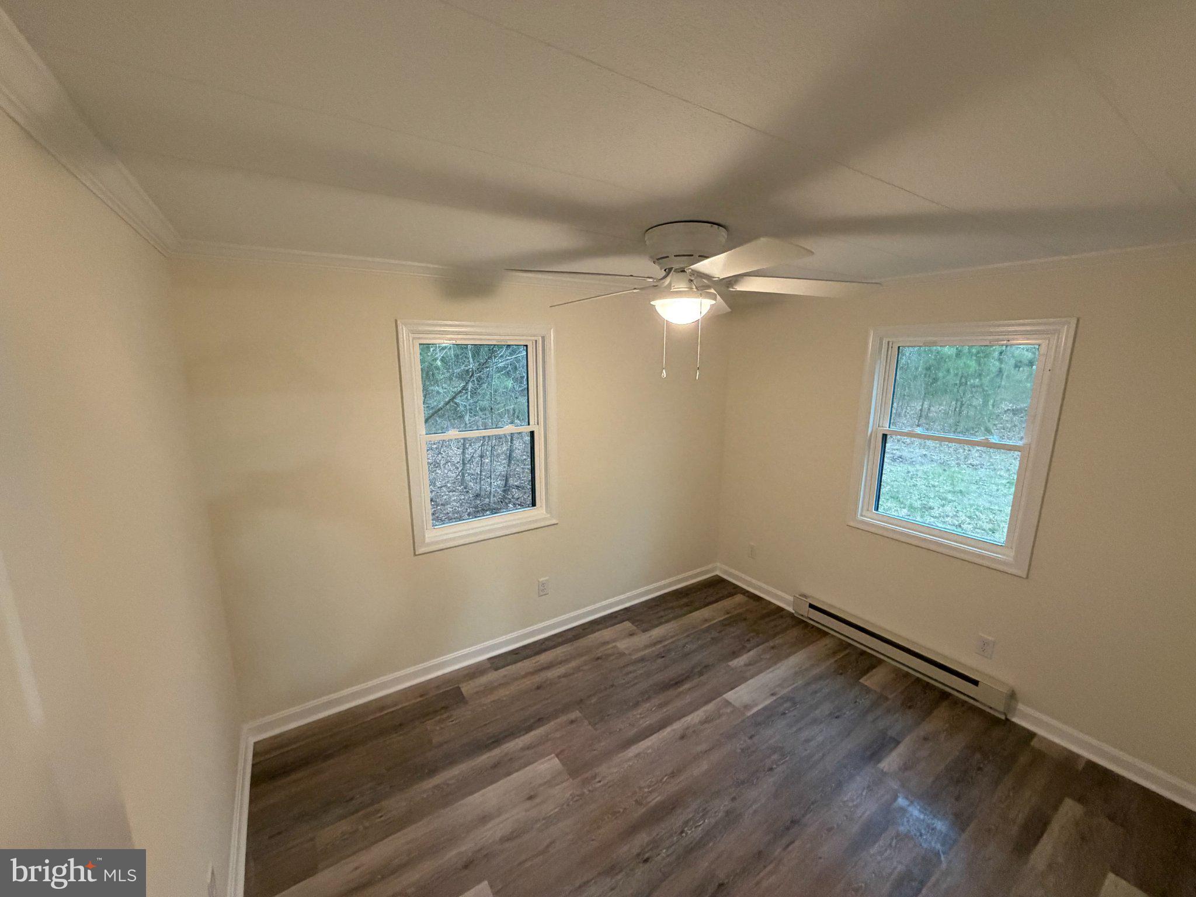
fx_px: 484
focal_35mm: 14
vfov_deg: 85.7
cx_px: 598
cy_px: 448
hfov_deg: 102.1
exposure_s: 1/60
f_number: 2.2
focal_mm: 2.22
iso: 400
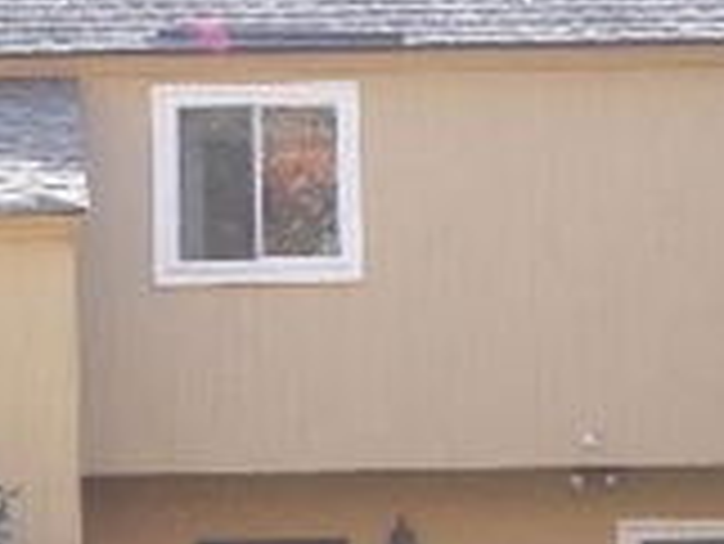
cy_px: 369
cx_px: -40
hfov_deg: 12.2
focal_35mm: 159
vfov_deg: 9.3
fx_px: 3328
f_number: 4.5
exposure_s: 1/40
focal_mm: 9
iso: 80
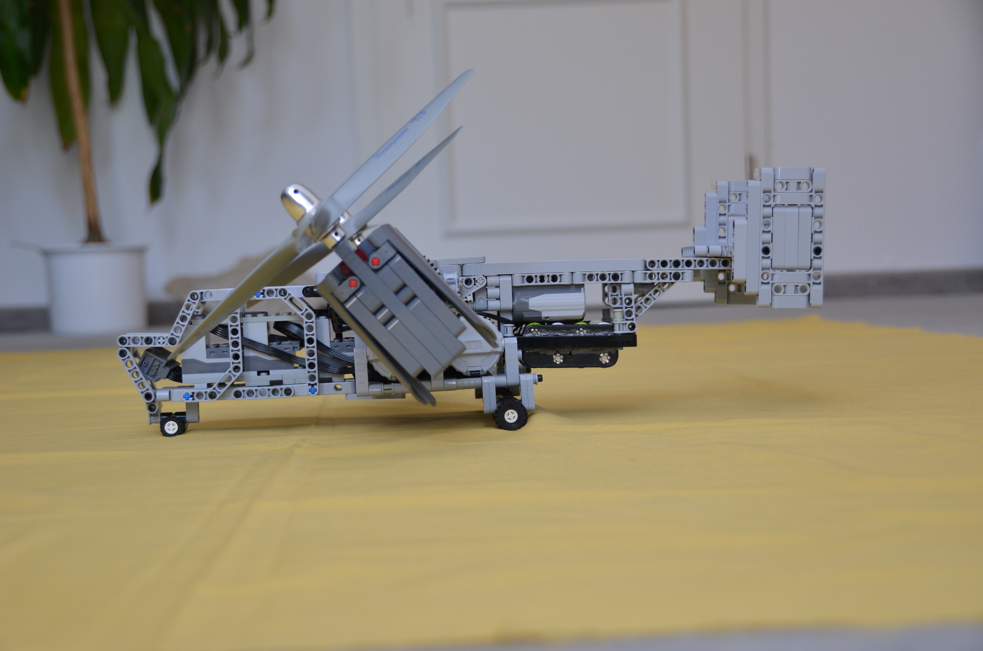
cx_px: 492
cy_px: 326
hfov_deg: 33.5
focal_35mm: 60
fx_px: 1635
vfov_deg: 22.5
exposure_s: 1/60
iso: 400
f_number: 4.5
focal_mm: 40
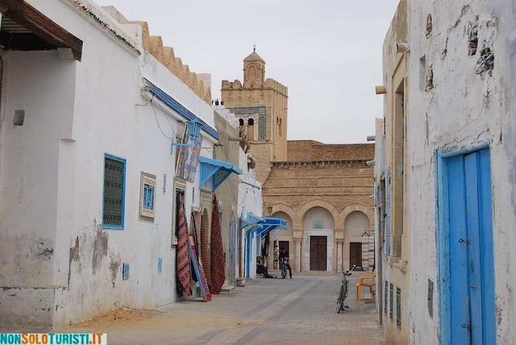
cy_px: 172
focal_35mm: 63
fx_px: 904
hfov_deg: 31.8
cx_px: 258
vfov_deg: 21.6
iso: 100
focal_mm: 42
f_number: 9
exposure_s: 1/320
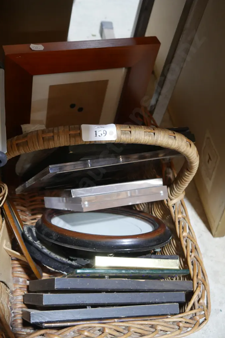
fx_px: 450
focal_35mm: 48
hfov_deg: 28.1
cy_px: 169
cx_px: 98
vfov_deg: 41.1
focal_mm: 23
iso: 1250
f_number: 5.1
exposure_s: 1/60
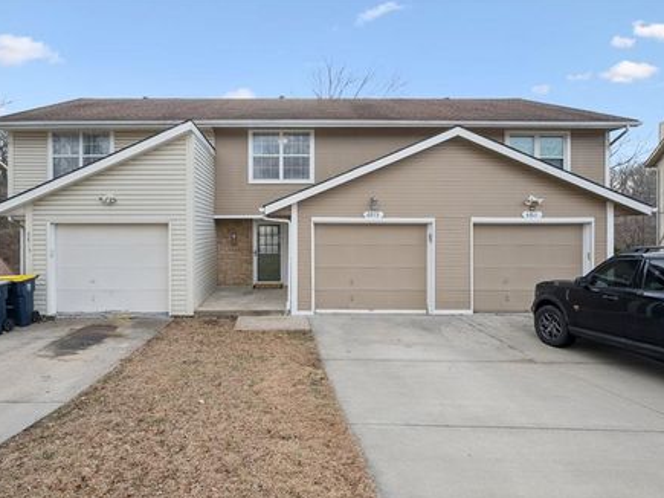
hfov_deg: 78.7
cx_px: 293
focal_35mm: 21
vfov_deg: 63.4
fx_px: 403
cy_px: 248
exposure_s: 1/500
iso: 640
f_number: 6.3
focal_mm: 19
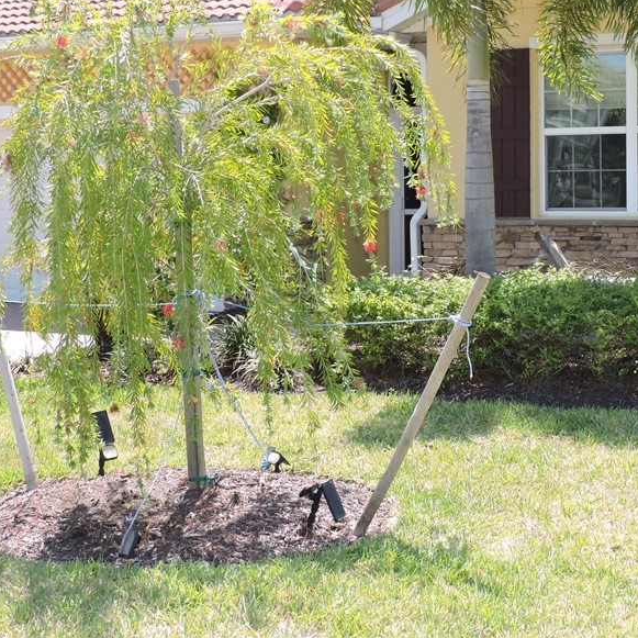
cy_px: 217
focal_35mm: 67
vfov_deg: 25.6
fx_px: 1397
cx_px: 415
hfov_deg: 25.6
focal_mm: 7.7
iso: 250
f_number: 3.4
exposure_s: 1/800
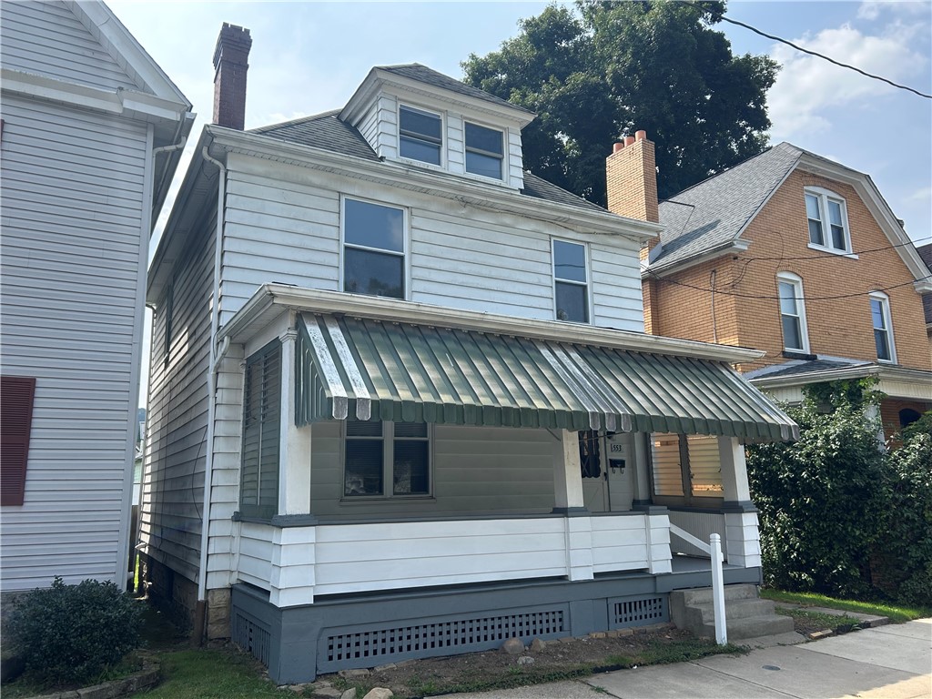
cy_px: 350
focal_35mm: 26
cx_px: 466
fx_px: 700
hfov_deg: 67.3
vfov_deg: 53.1
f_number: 1.5
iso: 50
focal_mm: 5.7
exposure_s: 1/1779
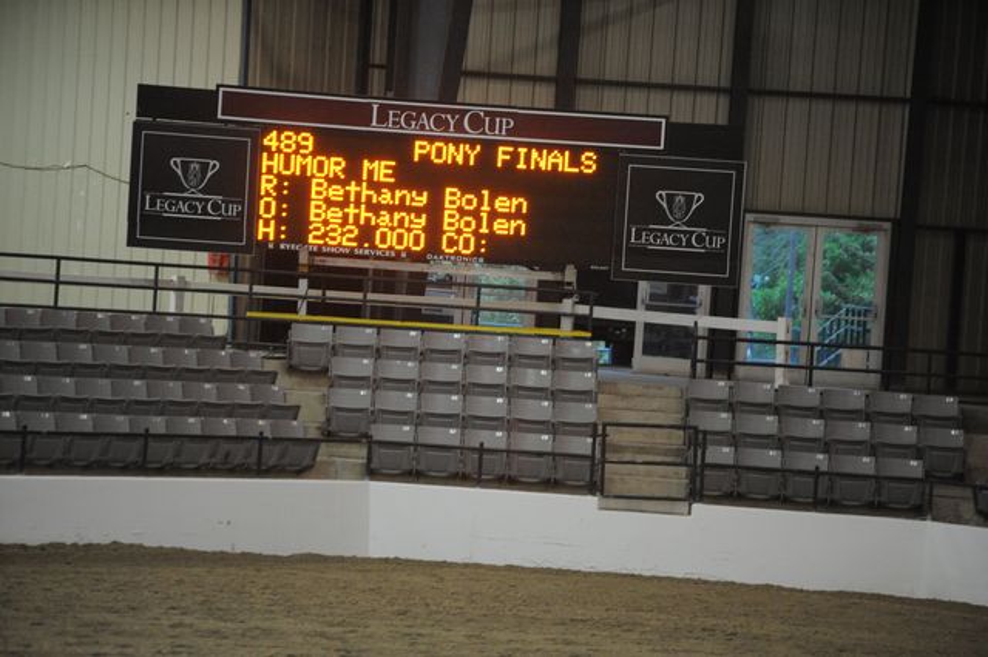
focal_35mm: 200
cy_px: 328
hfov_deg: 10.3
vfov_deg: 6.9
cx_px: 494
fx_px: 5486
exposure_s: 1/500
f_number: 2.8
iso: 6400
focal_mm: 200
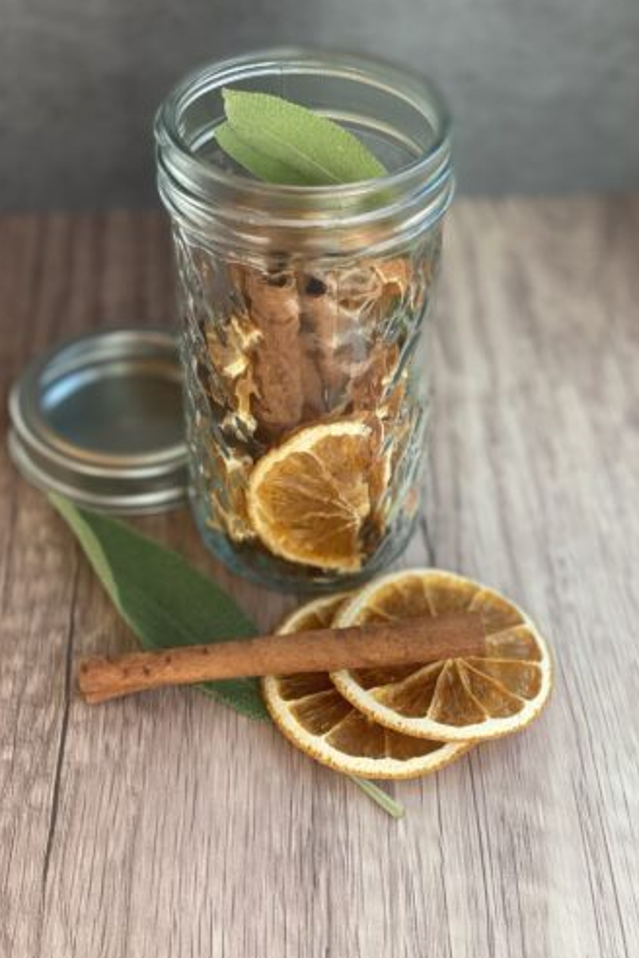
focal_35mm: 55
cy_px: 477
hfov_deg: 24.6
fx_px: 1464
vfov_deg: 36.2
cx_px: 352
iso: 64
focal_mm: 6
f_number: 2
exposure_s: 1/122
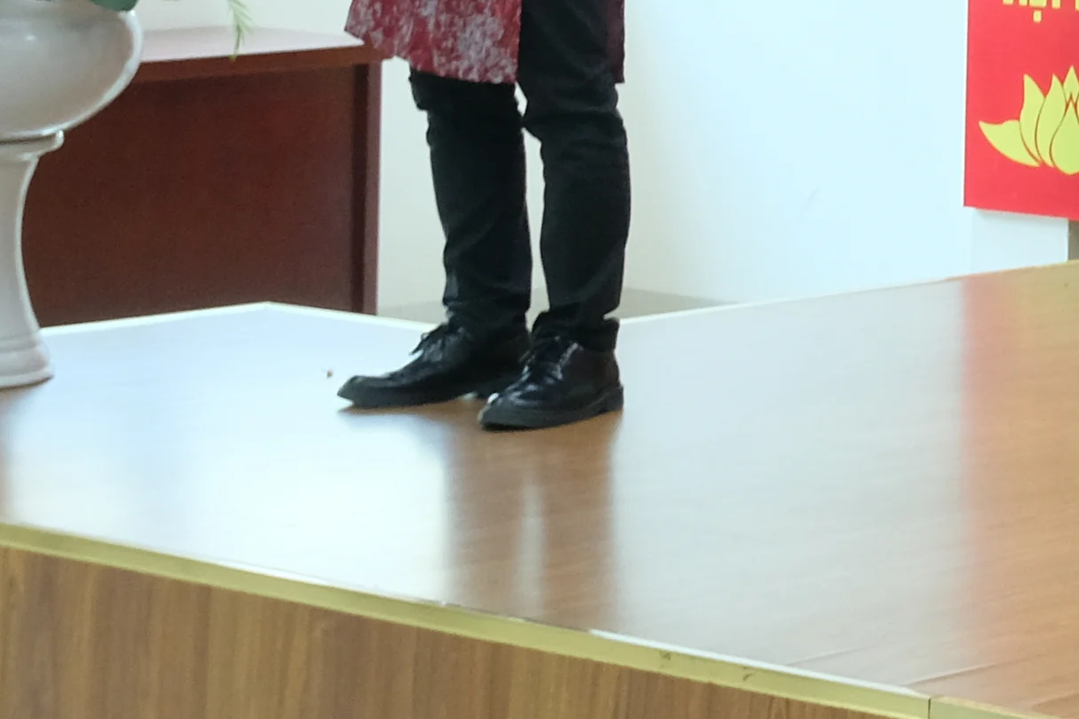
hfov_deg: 10.4
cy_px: -560
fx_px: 5454
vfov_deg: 7.3
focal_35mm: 182
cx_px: 2187
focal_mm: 24.9
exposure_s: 1/30
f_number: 4.4
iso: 1000
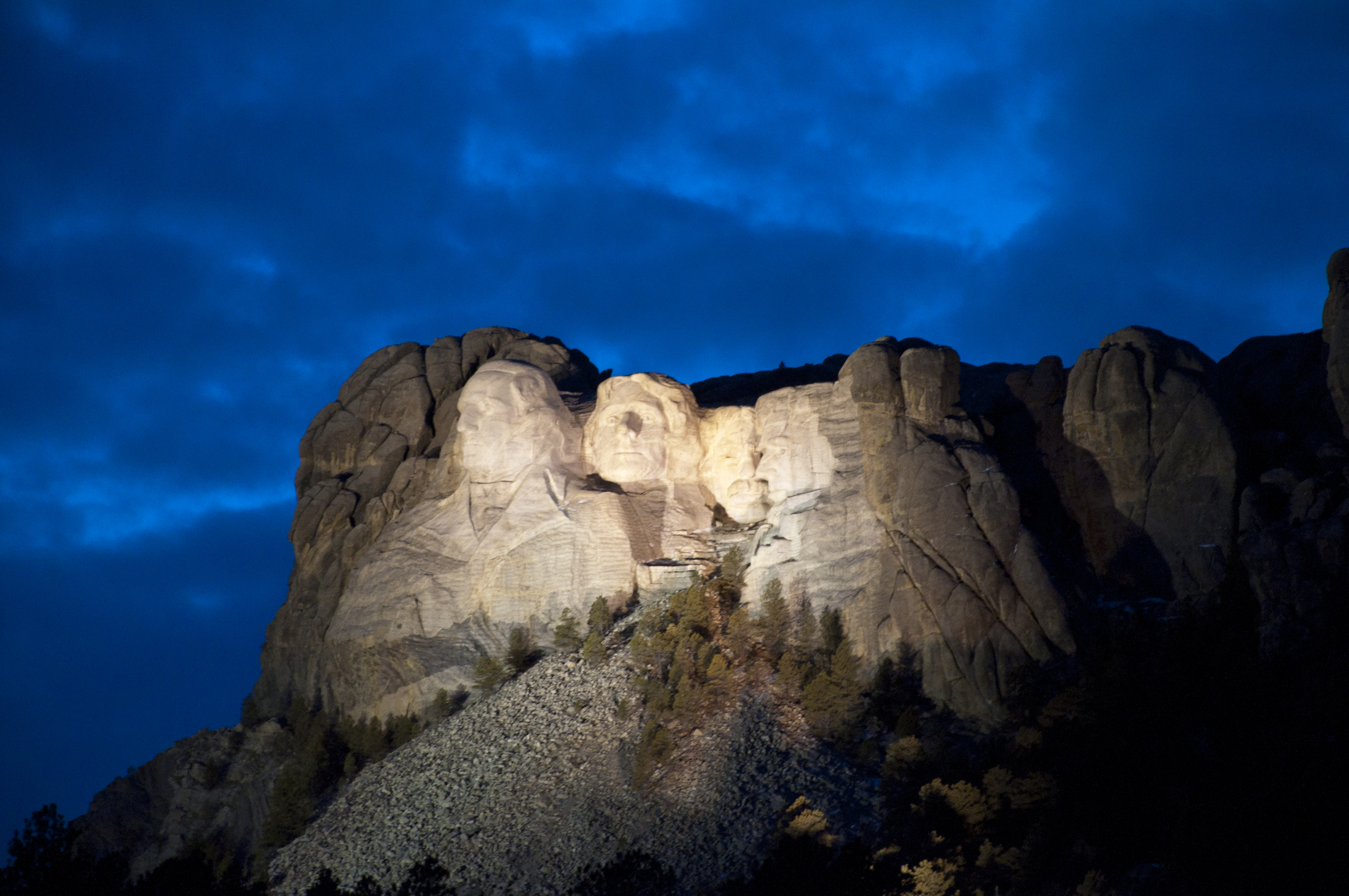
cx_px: 674
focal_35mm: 158
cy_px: 448
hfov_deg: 13.1
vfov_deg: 8.7
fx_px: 5895
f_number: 5.6
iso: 1600
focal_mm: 105
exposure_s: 1/4
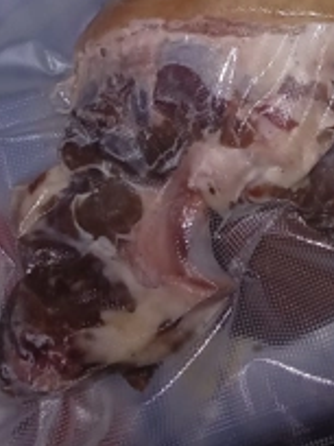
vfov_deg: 36.1
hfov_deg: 29.1
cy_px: 31
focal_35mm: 49
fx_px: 630
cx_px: 258
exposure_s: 1/100
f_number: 2
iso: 116
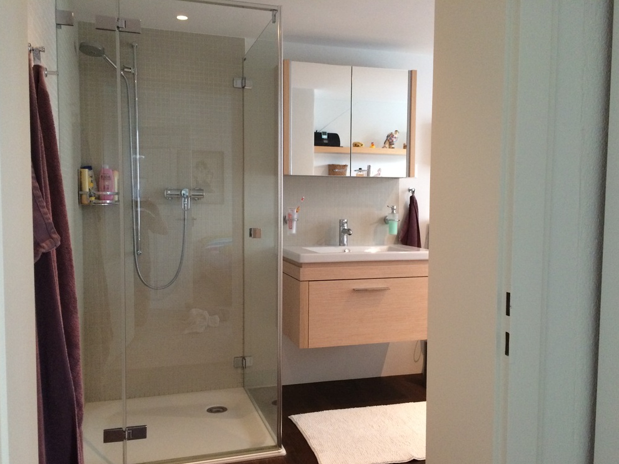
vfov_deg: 46.8
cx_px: 308
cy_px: 238
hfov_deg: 60.0
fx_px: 536
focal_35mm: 30
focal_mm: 4.15
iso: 320
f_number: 2.2
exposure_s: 1/33
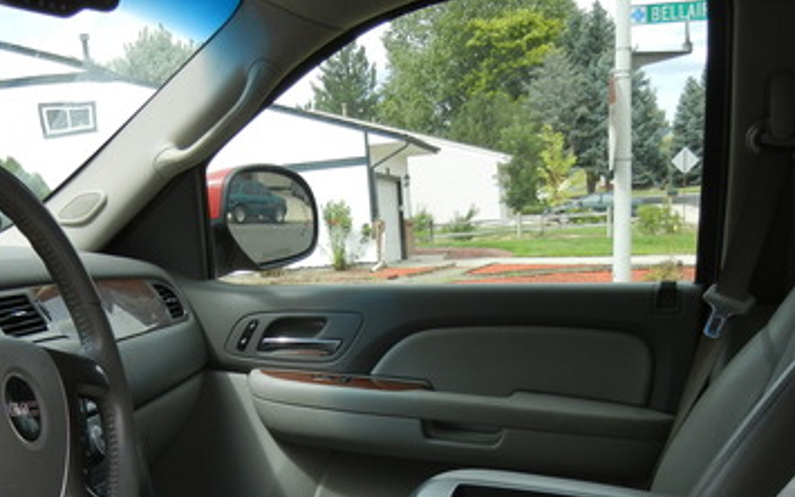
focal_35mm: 65
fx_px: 1409
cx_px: 298
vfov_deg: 19.3
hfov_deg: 31.4
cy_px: 517
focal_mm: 6.2
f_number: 3.6
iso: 160
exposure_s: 1/586
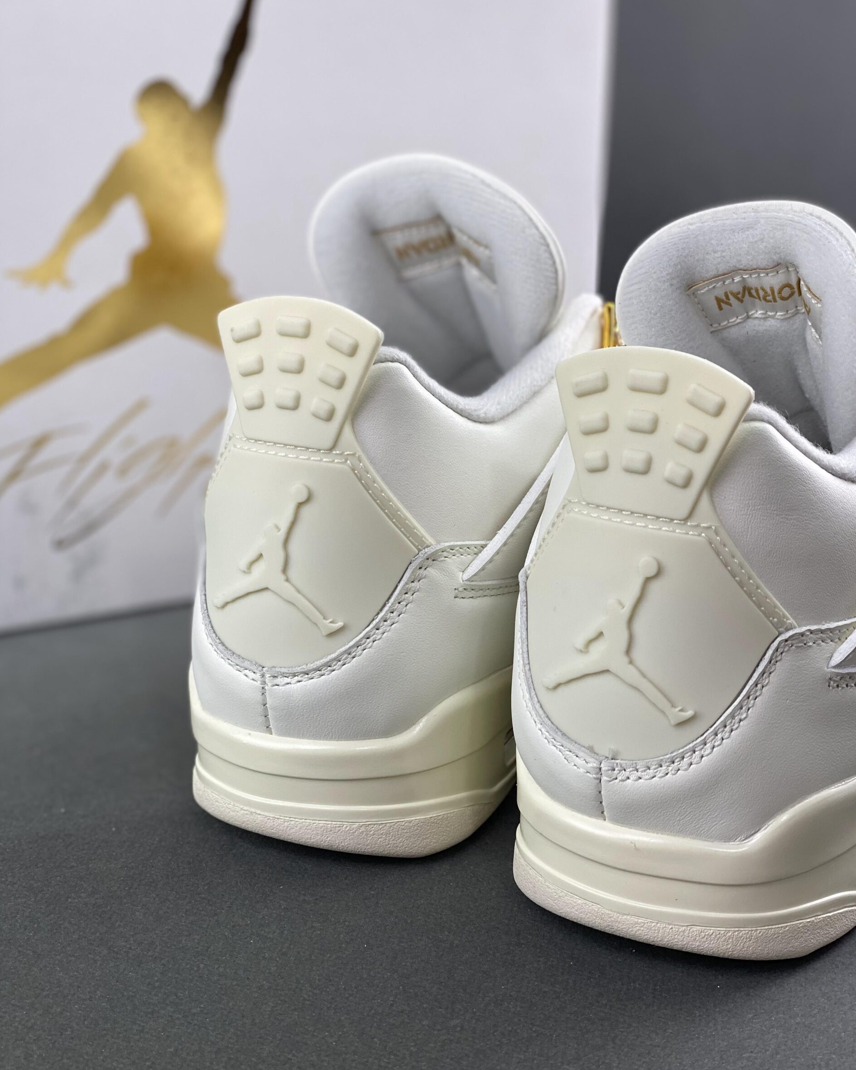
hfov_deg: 27.6
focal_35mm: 55
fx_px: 1742
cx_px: 428
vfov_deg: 34.1
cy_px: 554
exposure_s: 1/100
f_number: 2
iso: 32
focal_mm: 6
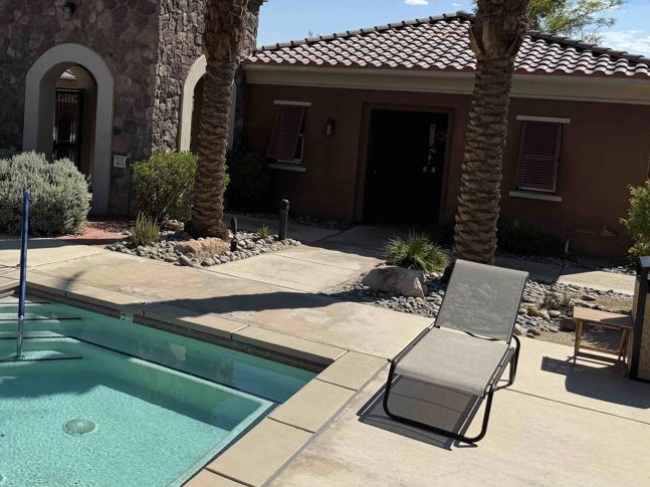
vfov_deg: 37.2
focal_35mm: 38
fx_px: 713
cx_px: 172
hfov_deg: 47.4
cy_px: 152
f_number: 1.78
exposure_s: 1/5814
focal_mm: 6.76
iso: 80
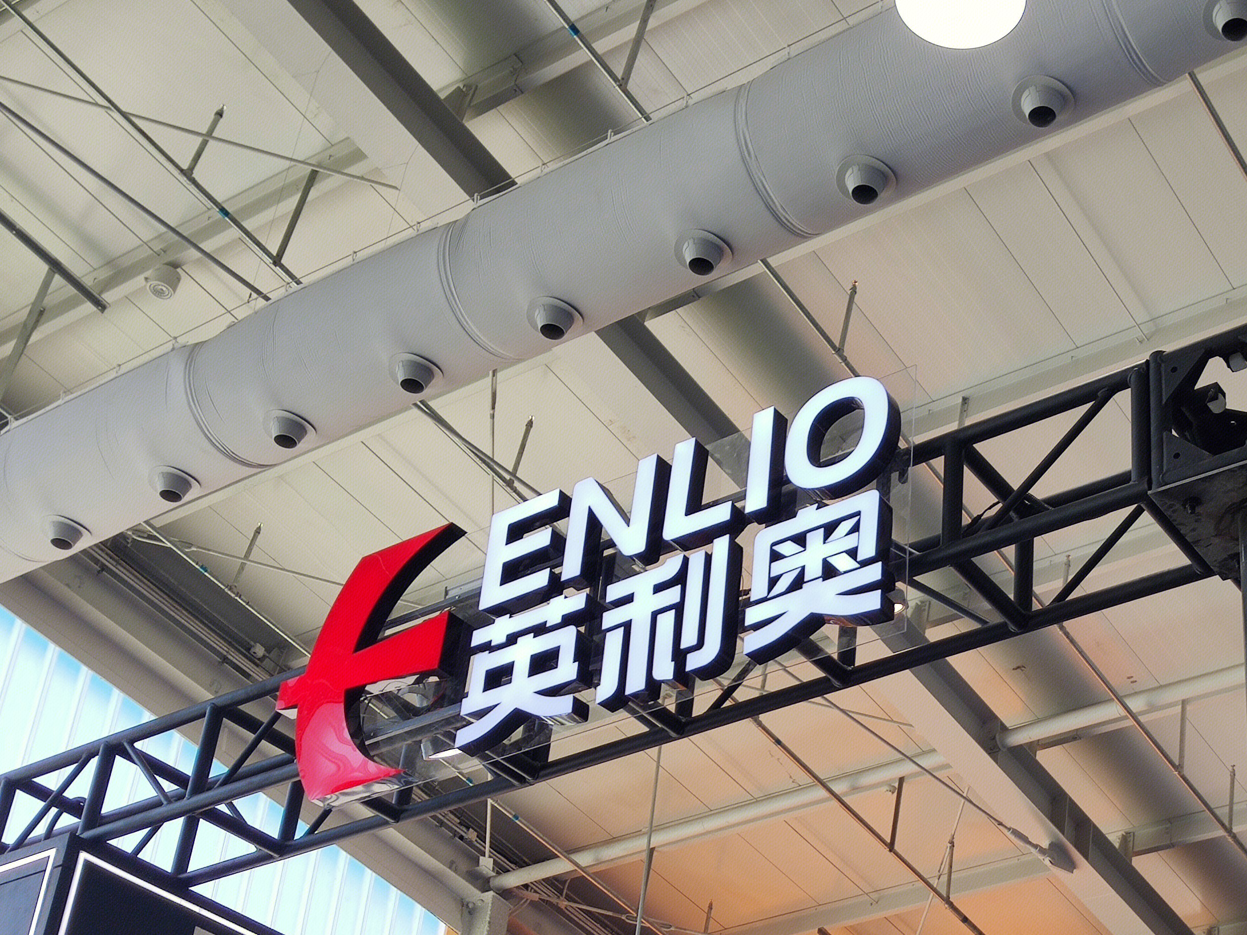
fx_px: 1981
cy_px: 733
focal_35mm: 55
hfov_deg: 33.9
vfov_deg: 26.1
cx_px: 1005
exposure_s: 1/363
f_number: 1.75
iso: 112
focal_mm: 4.75
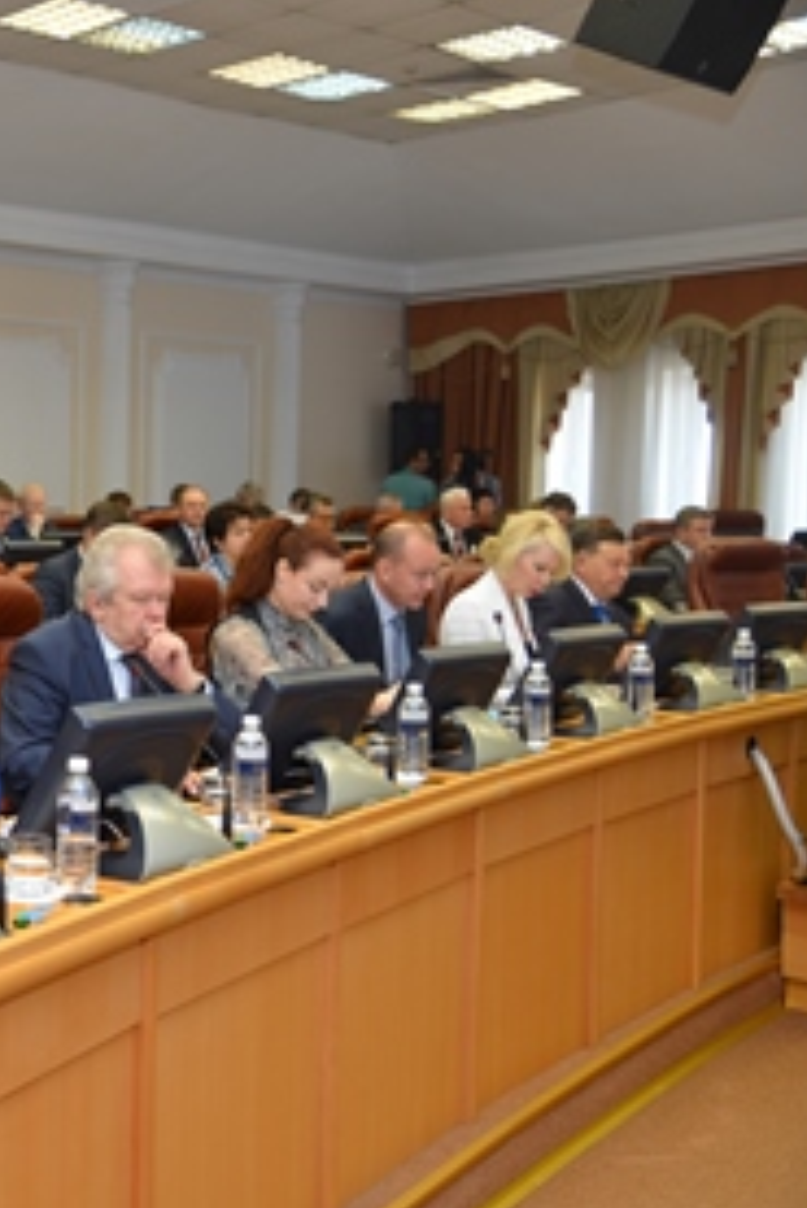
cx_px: -96
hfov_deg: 26.3
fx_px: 1578
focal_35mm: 47
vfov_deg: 41.9
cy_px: 606
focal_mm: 31
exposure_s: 1/60
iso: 400
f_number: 4
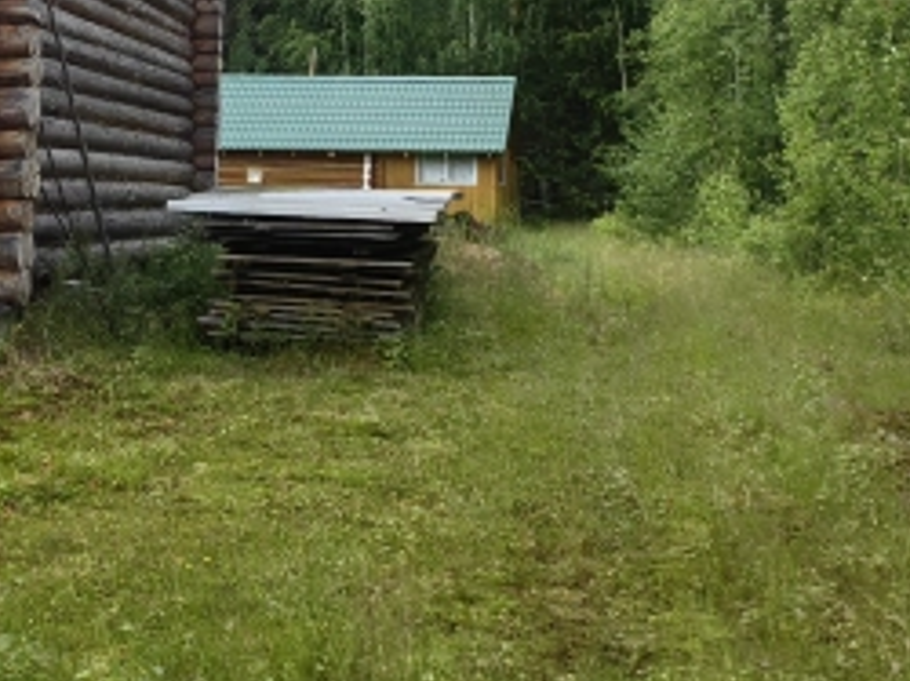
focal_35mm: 55
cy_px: 76
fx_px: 1444
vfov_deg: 25.7
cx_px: 84
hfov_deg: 33.1
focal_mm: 1.76
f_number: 2.2
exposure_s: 1/1802
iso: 50
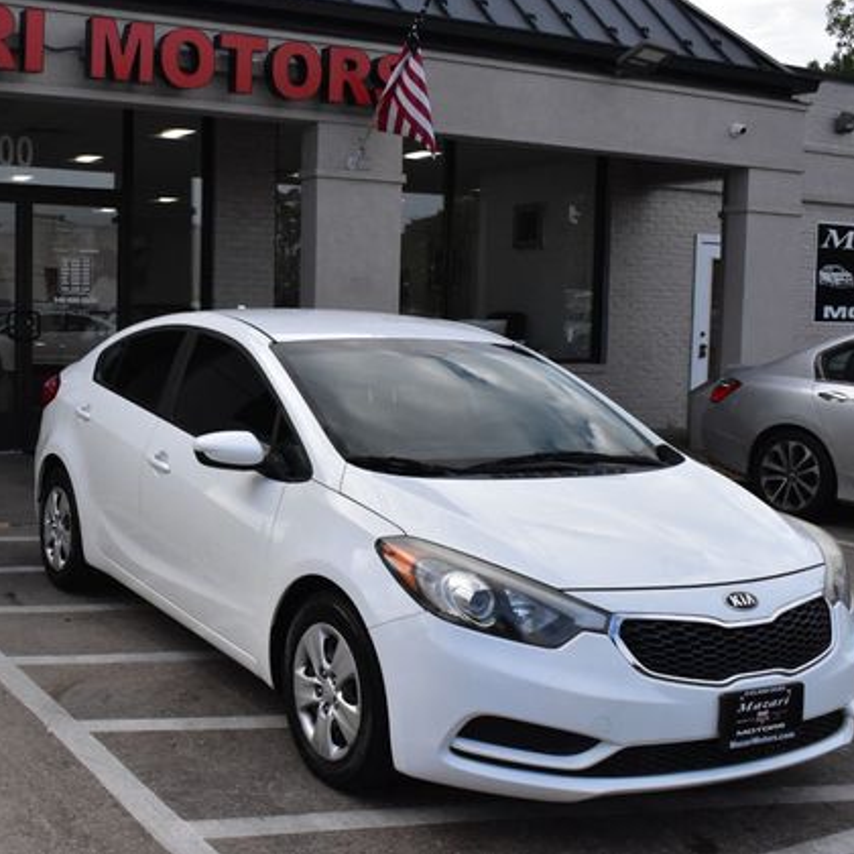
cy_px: 423
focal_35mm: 45
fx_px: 1246
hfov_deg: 37.0
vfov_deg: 37.8
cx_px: 220
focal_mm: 23
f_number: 13
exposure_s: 1/1250
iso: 2500
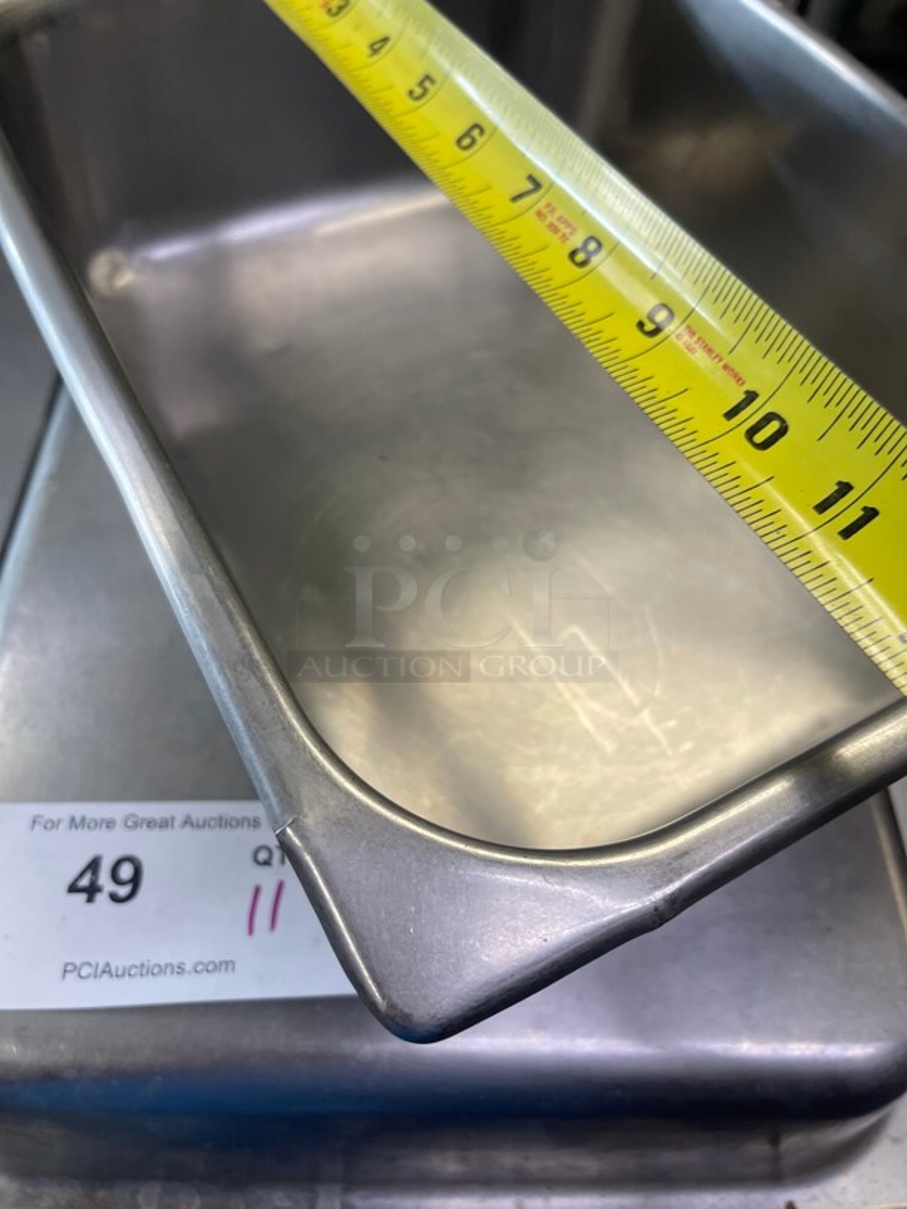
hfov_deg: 53.1
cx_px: 454
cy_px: 604
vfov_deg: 67.3
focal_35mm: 26
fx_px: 908
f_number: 1.6
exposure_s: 1/120
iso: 100
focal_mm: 5.1
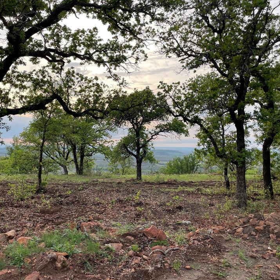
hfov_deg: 49.6
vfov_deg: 49.7
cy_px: 133
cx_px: 119
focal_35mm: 33
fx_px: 302
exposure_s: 1/197
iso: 32
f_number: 1.6
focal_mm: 4.2
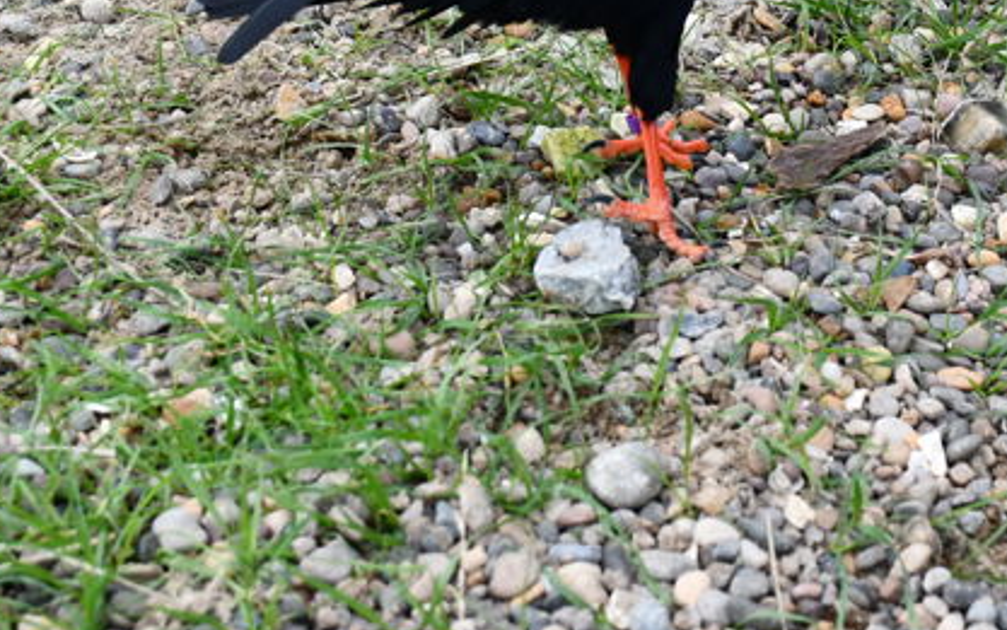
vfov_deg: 13.0
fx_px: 2718
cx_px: 664
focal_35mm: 99
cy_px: -43
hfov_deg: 20.9
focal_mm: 30
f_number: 5.6
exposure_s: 1/250
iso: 360
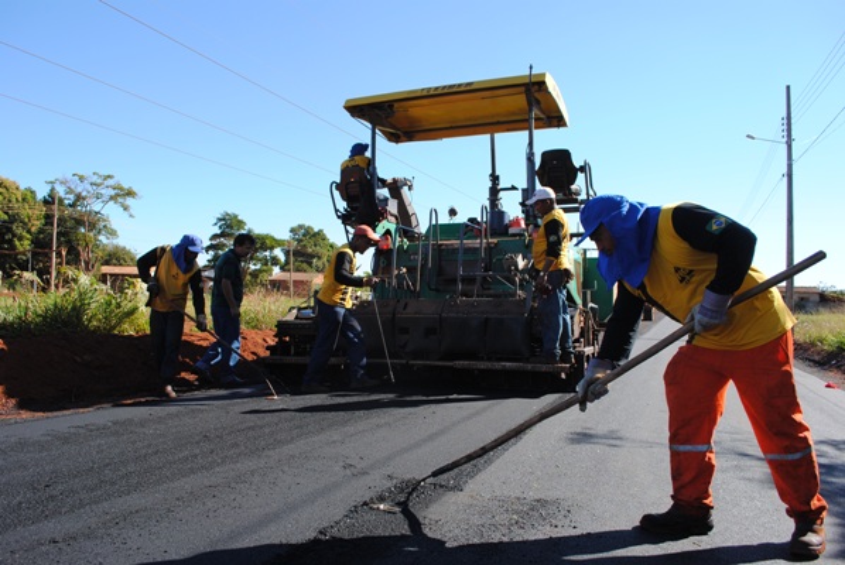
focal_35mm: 27
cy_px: 282
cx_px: 422
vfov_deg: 48.0
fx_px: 634
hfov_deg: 67.3
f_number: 6.3
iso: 100
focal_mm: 18
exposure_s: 1/160
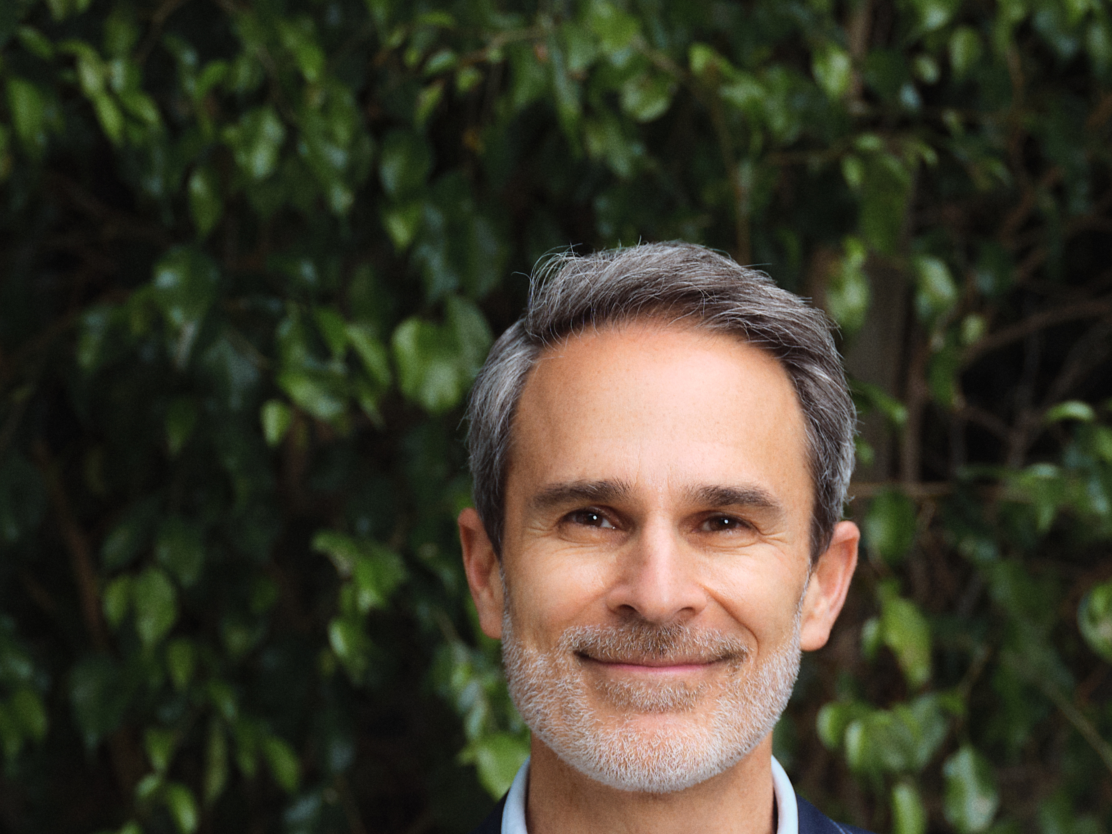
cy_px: 1173
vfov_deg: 7.9
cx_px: 679
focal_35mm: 185
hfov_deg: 10.7
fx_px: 5943
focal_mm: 78
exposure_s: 1/125
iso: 200
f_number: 5
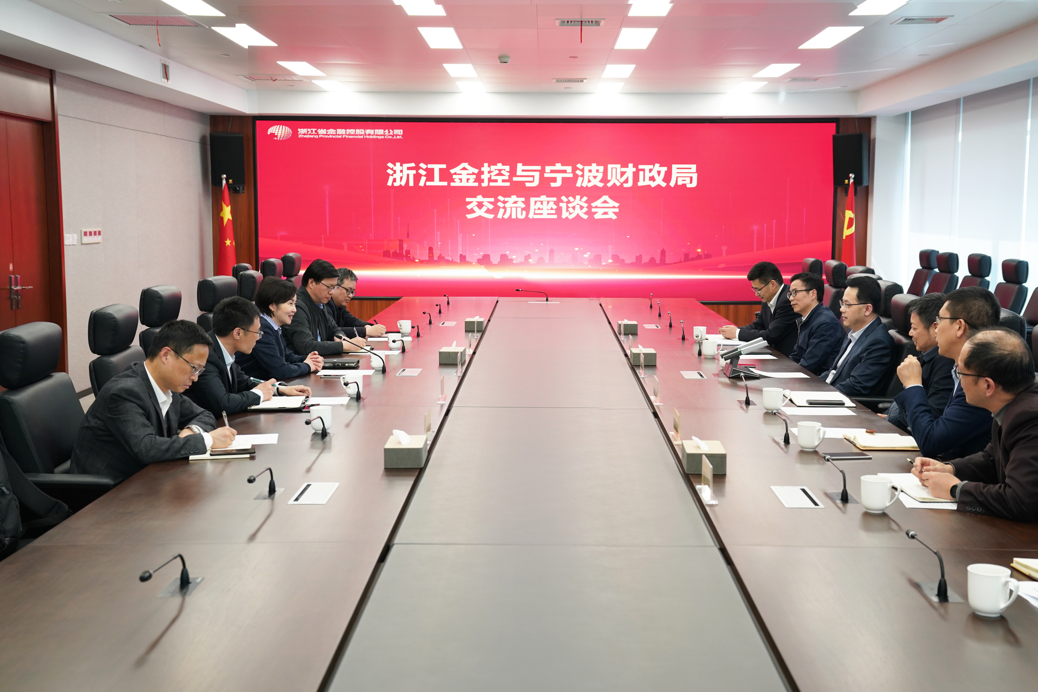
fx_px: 1297
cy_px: 346
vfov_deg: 29.9
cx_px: 519
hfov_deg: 43.6
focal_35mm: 45
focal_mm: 45
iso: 1250
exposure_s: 1/125
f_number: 4.5
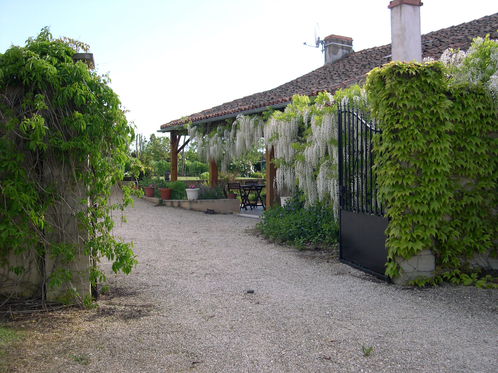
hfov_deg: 49.0
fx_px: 547
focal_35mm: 38
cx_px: 249
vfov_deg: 37.7
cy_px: 186
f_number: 2.8
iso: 100
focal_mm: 8
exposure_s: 1/508
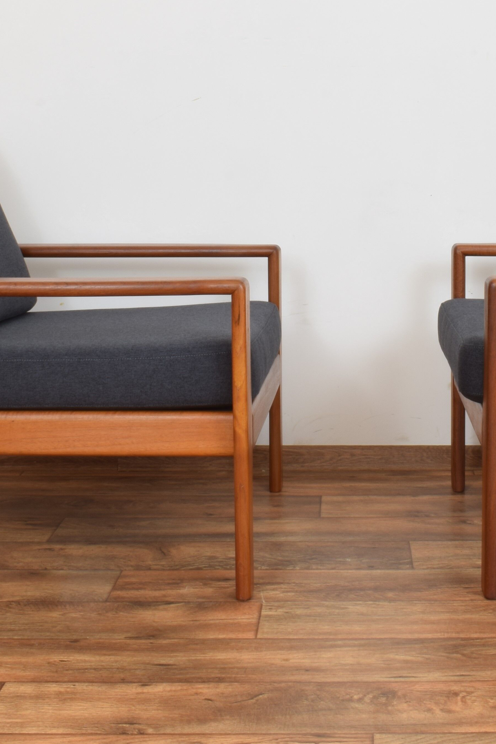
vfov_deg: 29.9
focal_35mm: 67
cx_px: 369
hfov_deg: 20.2
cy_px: 251
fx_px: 1385
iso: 100
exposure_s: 4
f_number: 22
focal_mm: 20
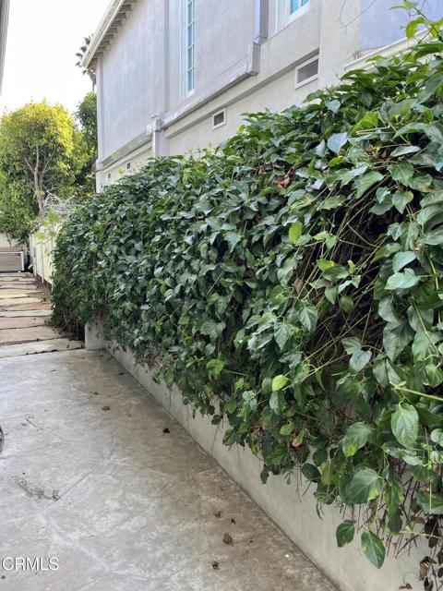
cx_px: 222
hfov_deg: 53.1
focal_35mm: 26
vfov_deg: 67.3
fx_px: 444
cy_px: 296
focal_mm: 5.1
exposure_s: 1/188
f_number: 1.6
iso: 40
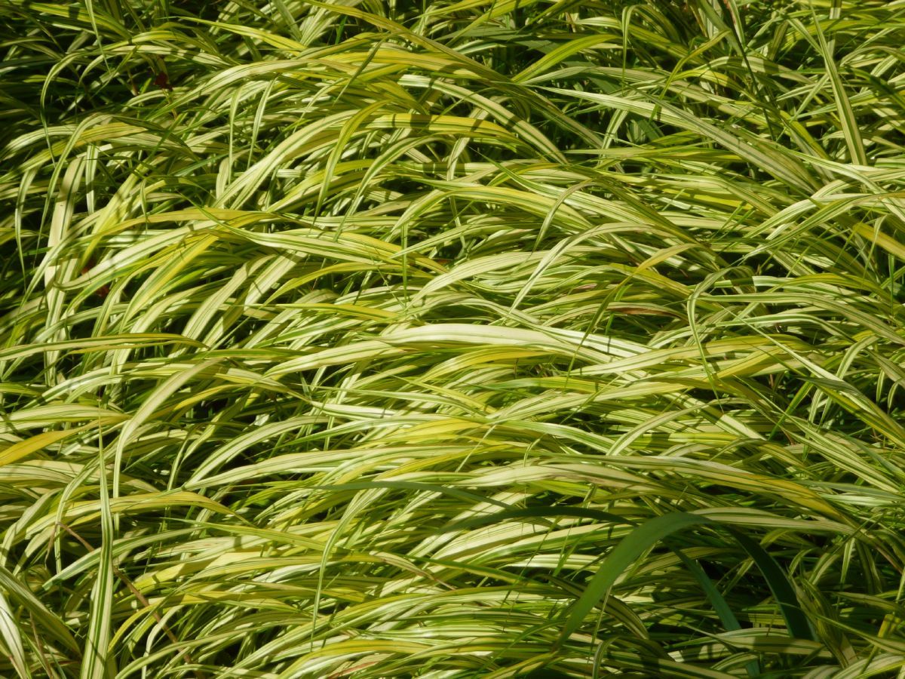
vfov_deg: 9.4
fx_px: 4131
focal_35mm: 158
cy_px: 340
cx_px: 452
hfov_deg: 12.5
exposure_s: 1/640
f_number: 4.8
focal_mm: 26
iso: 100
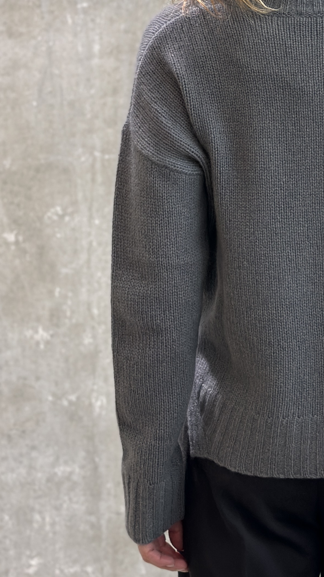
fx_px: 1528
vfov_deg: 21.1
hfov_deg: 12.0
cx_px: 302
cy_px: 109
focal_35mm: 100
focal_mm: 6.86
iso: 125
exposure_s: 1/90
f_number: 1.78
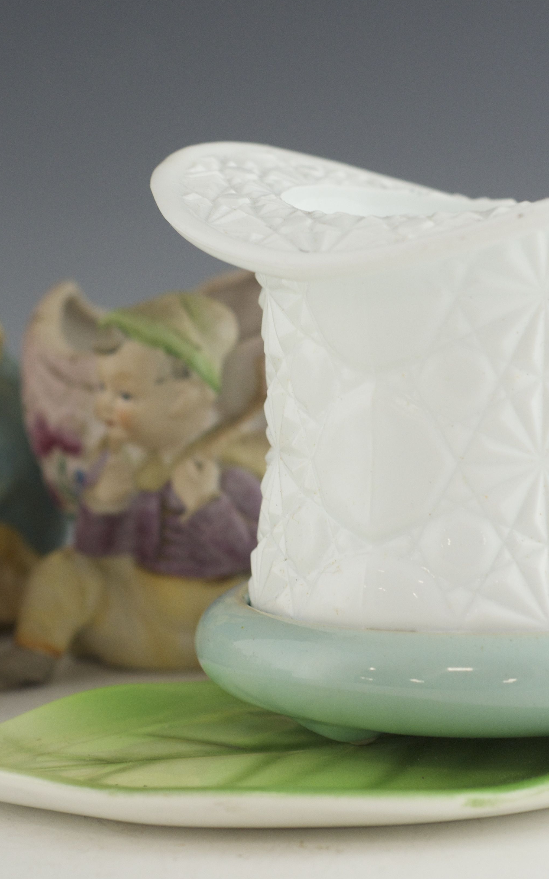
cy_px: 440
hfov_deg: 11.3
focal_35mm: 116
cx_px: 367
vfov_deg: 18.0
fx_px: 2777
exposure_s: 1/100
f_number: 4.5
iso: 640
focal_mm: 50
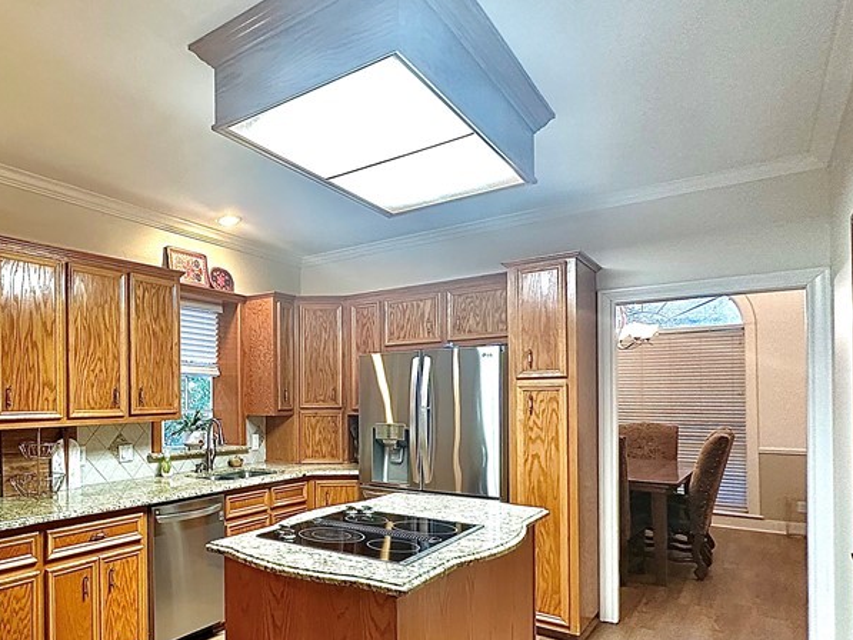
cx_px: 156
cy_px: 400
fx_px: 592
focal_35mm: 24
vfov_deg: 56.2
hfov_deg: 64.4
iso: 250
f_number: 2.2
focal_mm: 2.22
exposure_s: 1/60
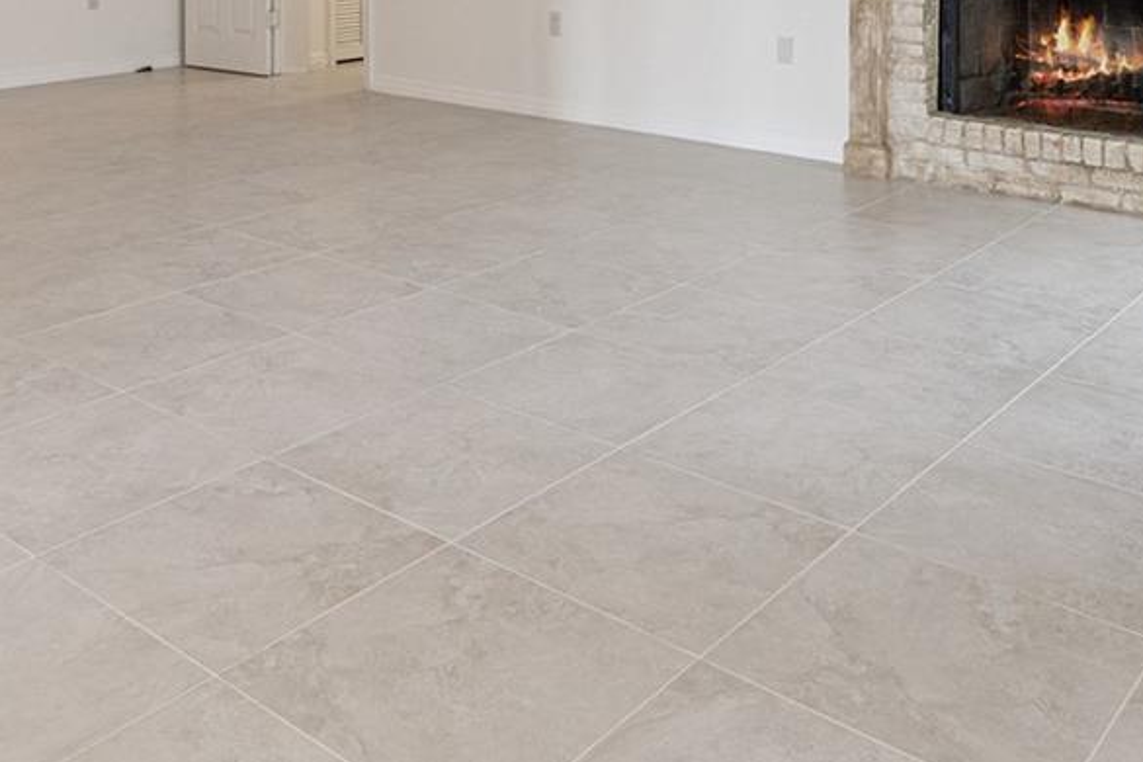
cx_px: 485
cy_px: -121
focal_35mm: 41
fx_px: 1302
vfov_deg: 28.8
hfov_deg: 47.3
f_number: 9
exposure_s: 1/13
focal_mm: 10
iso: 400
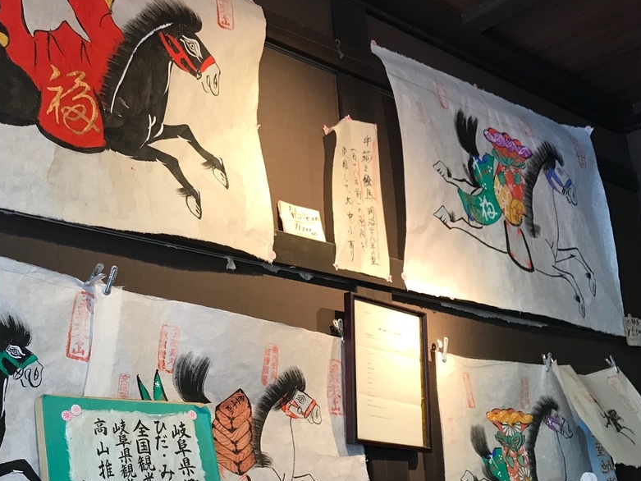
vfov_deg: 33.6
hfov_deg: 42.7
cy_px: 275
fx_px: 796
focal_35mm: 43
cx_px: 171
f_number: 1.8
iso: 25
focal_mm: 3.99
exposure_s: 1/30
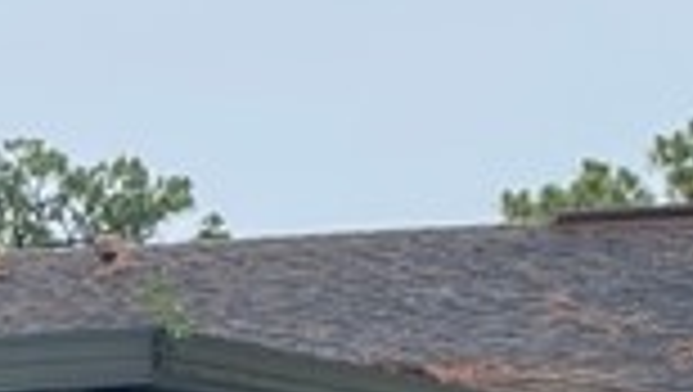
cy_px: 698
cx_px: -531
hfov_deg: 10.8
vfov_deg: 6.3
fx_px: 3458
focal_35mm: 188
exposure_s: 1/1221
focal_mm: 4.2
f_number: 1.6
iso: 32
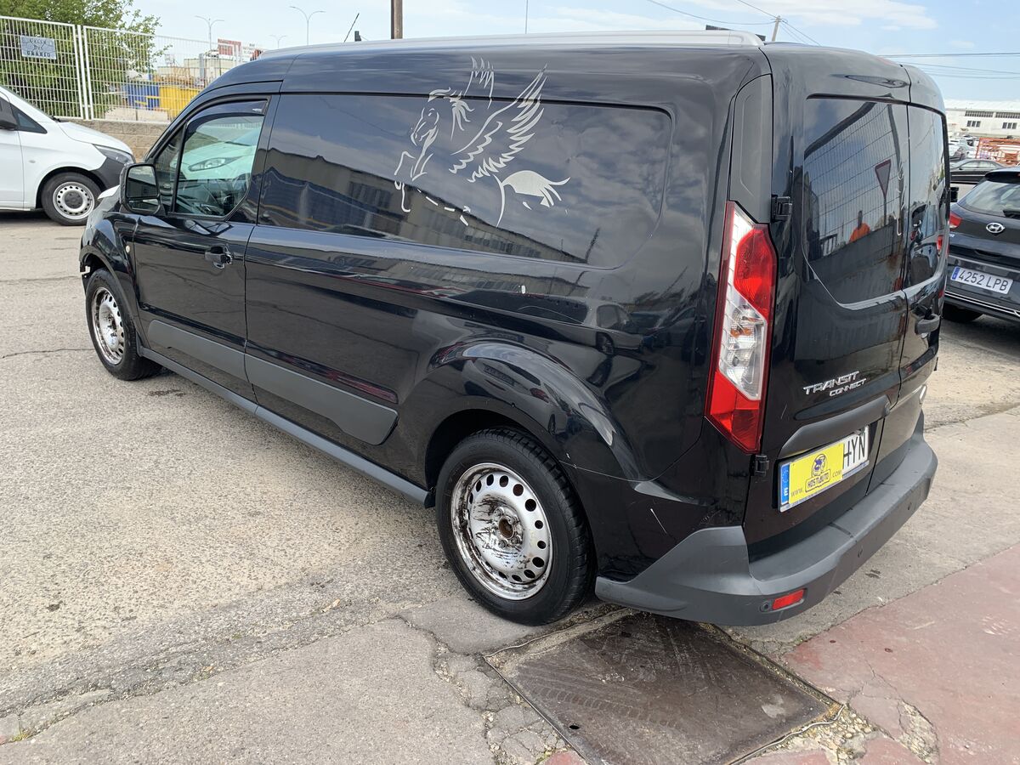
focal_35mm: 26
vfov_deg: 53.1
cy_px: 382
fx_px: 766
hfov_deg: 67.3
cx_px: 510
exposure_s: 1/431
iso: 25
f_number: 1.8
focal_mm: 4.25
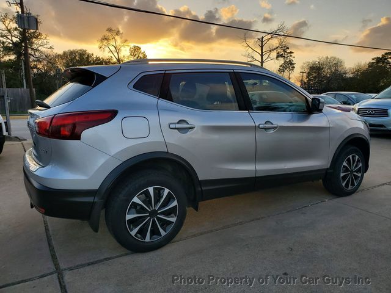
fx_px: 294
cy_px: 146
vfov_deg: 53.1
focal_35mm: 26
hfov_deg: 67.3
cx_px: 196
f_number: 2.4
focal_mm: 4.3
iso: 50
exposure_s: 1/485
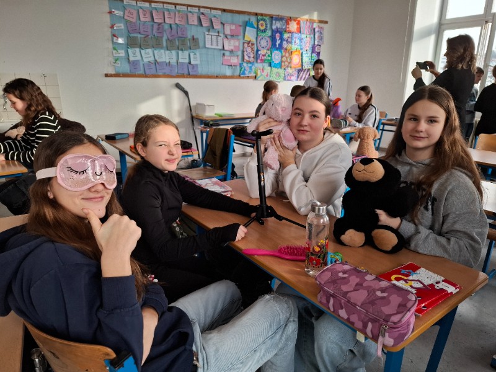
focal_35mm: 23
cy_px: 186
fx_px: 330
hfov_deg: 73.9
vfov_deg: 58.9
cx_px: 248
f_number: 1.8
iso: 80
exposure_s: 1/100
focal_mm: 5.54
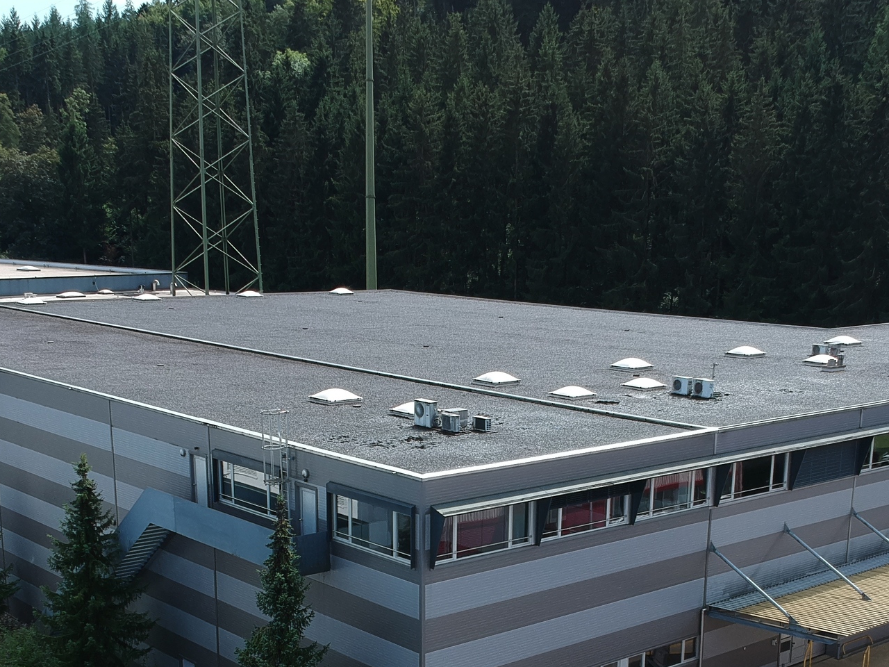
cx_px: 501
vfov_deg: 28.2
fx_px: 1284
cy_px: 574
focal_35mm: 50
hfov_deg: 38.1
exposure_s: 1/640
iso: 100
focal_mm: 4.49
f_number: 2.6
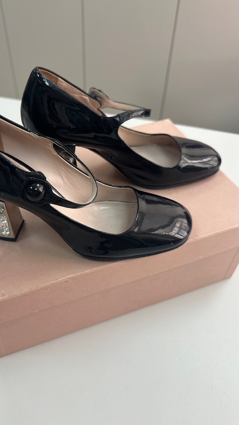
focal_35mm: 27
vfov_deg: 69.9
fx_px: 304
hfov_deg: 42.4
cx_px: 84
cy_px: 210
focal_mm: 6.86
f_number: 1.78
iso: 125
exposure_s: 1/100
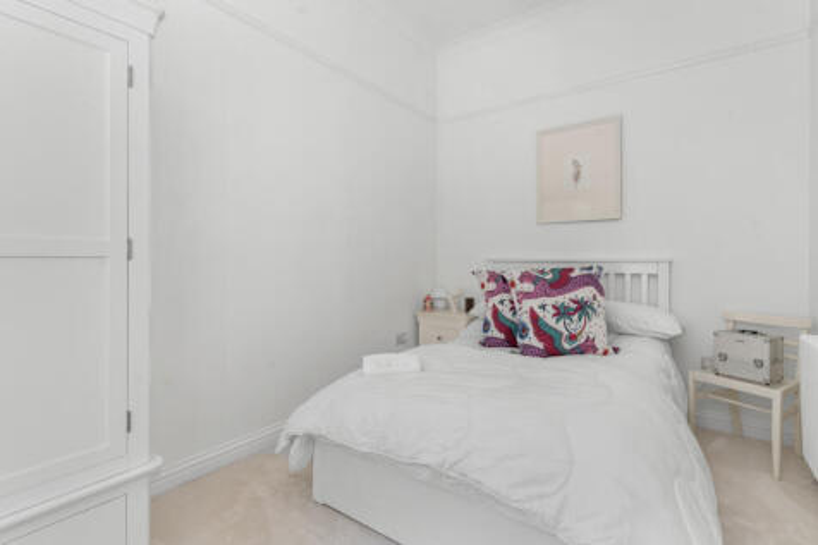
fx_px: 386
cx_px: 409
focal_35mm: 17
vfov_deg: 70.4
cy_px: 272
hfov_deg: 93.3
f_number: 8
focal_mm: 17
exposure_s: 1/5
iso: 250
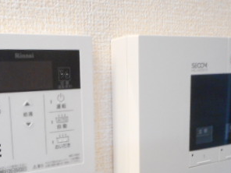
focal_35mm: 54
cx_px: 98
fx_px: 360
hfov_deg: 35.5
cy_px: 137
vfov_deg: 26.6
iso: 400
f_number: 3.7
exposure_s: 1/20
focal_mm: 4.5
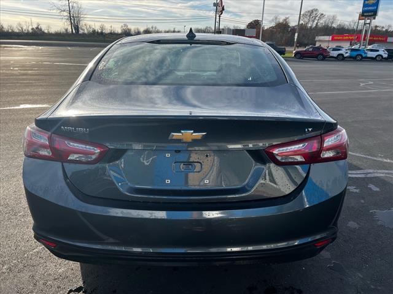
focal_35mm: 26
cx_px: 196
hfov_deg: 67.3
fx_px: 295
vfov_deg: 53.1
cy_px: 147
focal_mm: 5.7
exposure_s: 1/2045
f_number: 1.5
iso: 50
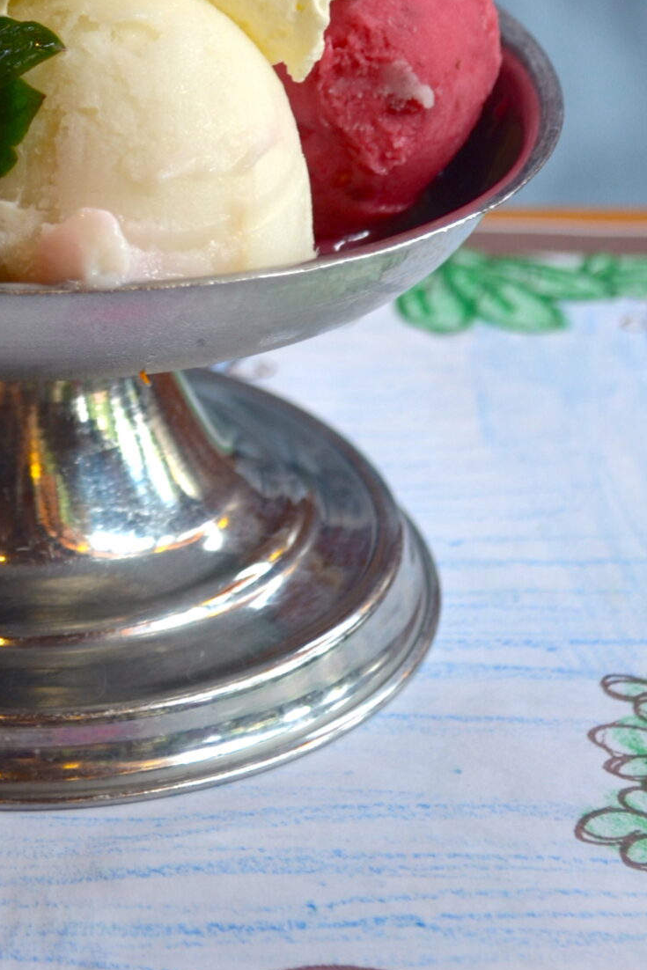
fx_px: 4312
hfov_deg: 8.5
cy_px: -11
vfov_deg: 12.7
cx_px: 34
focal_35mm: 160
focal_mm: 46
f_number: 5.3
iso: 200
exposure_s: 1/10
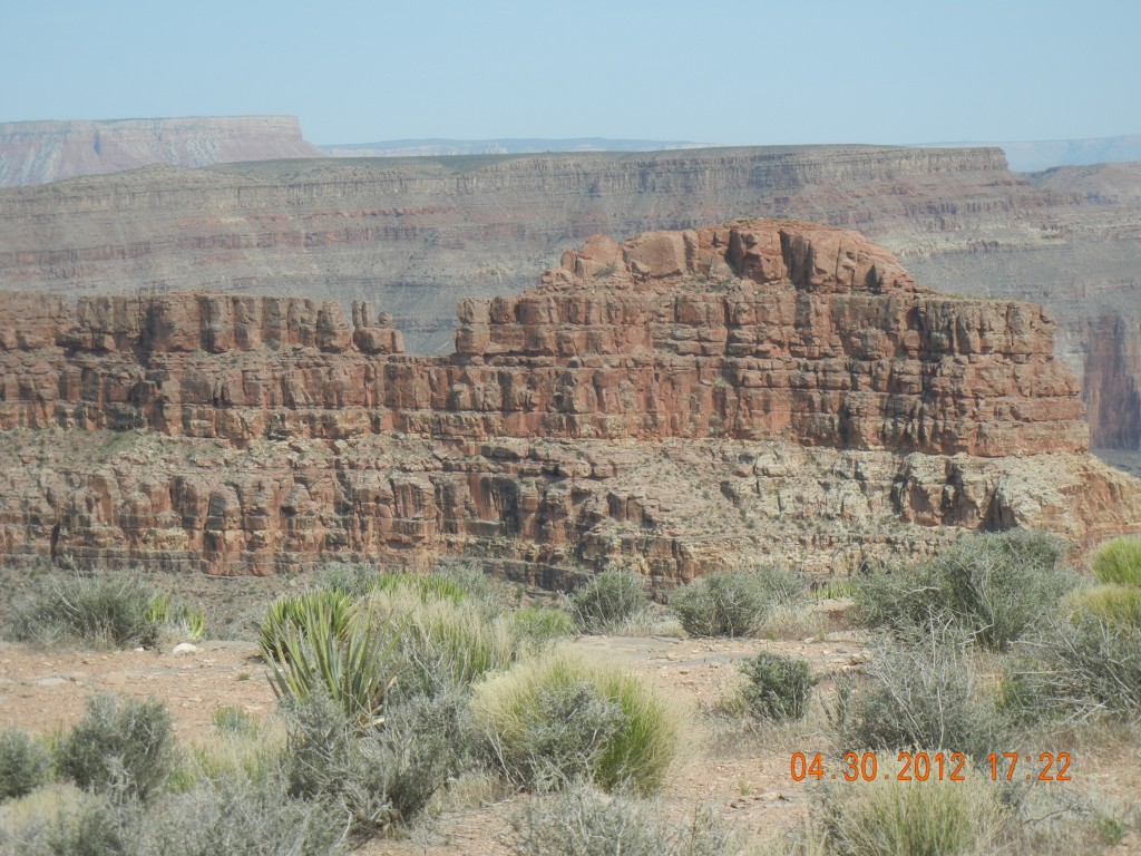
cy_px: 428
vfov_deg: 14.5
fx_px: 3362
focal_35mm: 102
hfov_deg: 19.3
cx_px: 570
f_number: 9
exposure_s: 1/251
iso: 160
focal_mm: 18.3
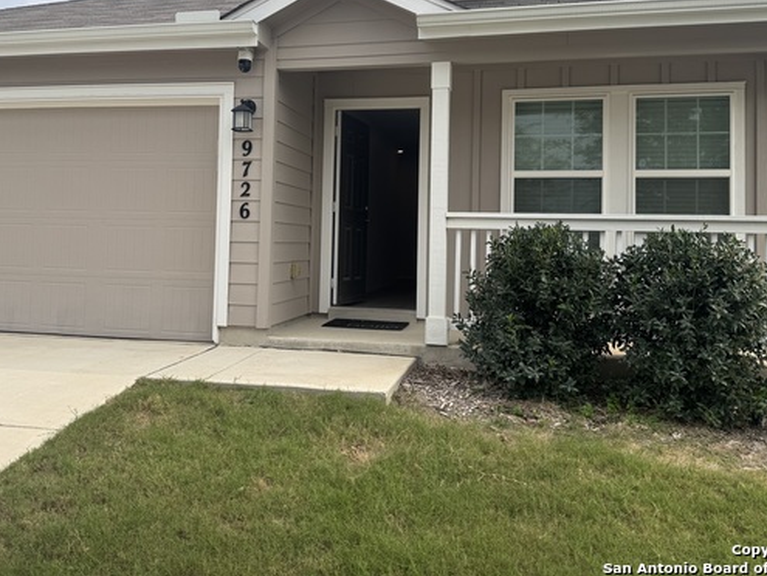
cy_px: 206
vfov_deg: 45.0
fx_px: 687
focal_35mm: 31
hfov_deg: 58.3
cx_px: 359
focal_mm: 6.76
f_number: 1.78
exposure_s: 1/2833
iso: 80
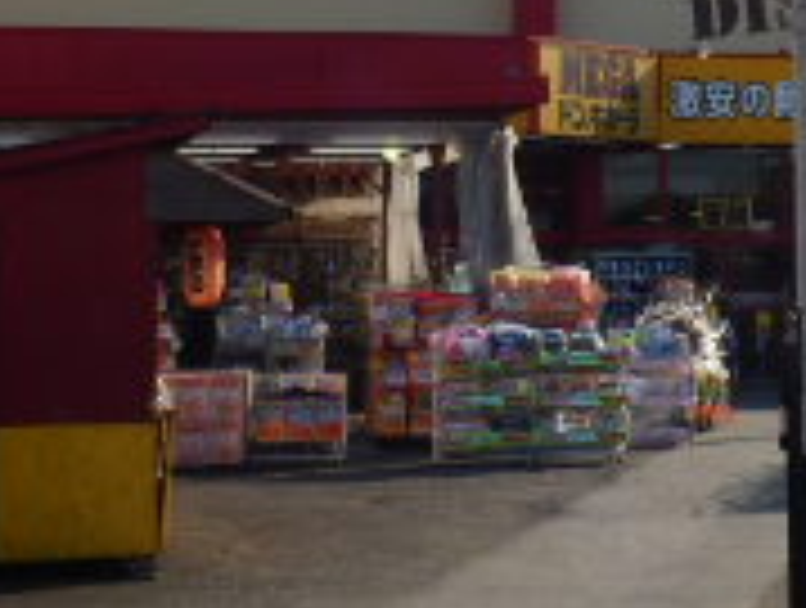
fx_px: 3080
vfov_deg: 11.1
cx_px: 779
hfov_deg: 14.7
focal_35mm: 132
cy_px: -63
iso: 80
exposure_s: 1/125
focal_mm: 6.6
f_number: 9.9
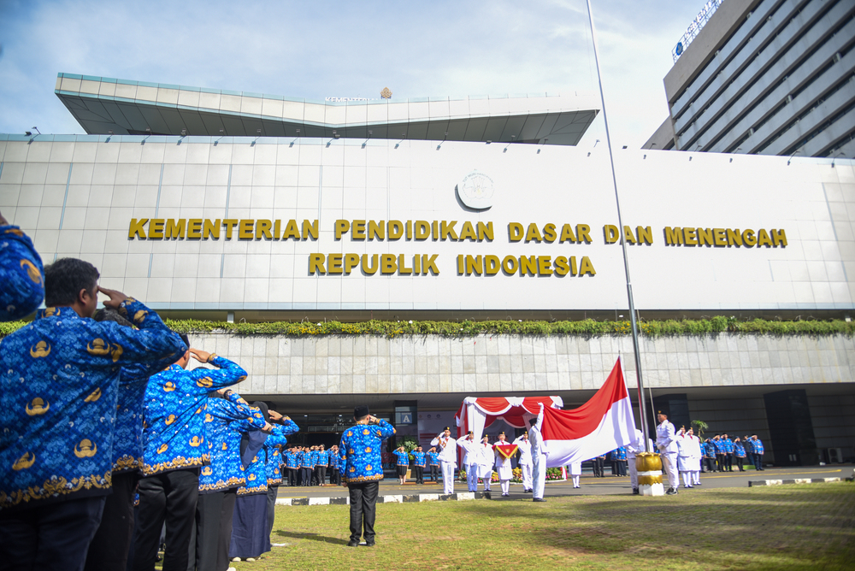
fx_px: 570
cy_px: 286
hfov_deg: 73.7
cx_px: 428
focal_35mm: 24
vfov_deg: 53.2
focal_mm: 24
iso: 100
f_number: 4
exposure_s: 1/320
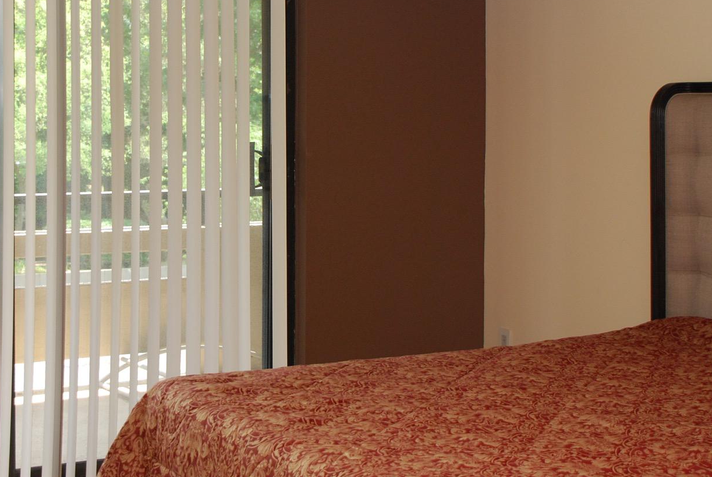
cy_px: 149
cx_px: 282
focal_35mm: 68
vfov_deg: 20.1
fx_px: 1344
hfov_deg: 29.6
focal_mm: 27
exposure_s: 1/125
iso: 400
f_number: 3.8
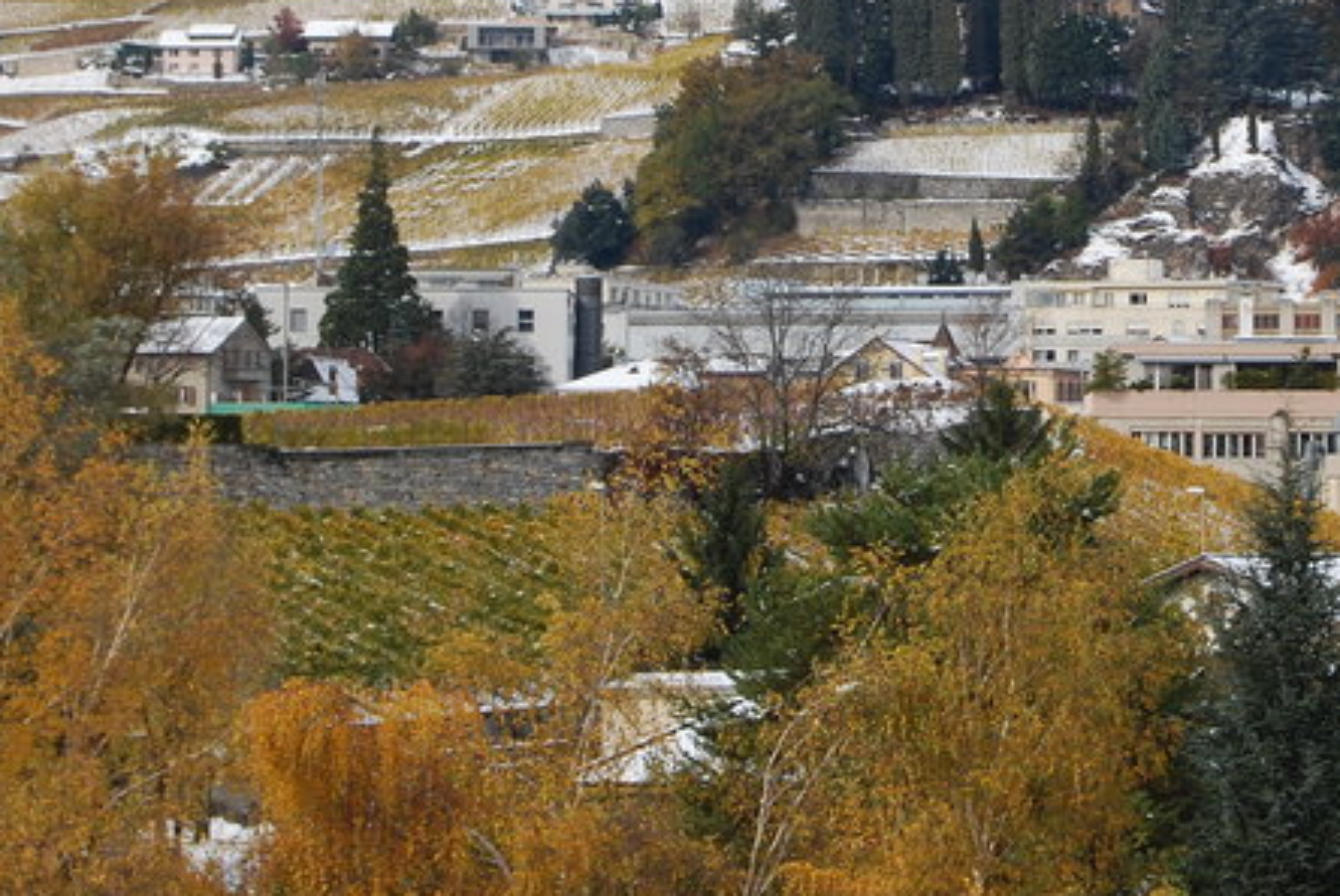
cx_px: 999
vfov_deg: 7.2
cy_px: -68
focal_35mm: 190
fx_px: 7085
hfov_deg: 10.8
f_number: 10
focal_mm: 55
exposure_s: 1/250
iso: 140
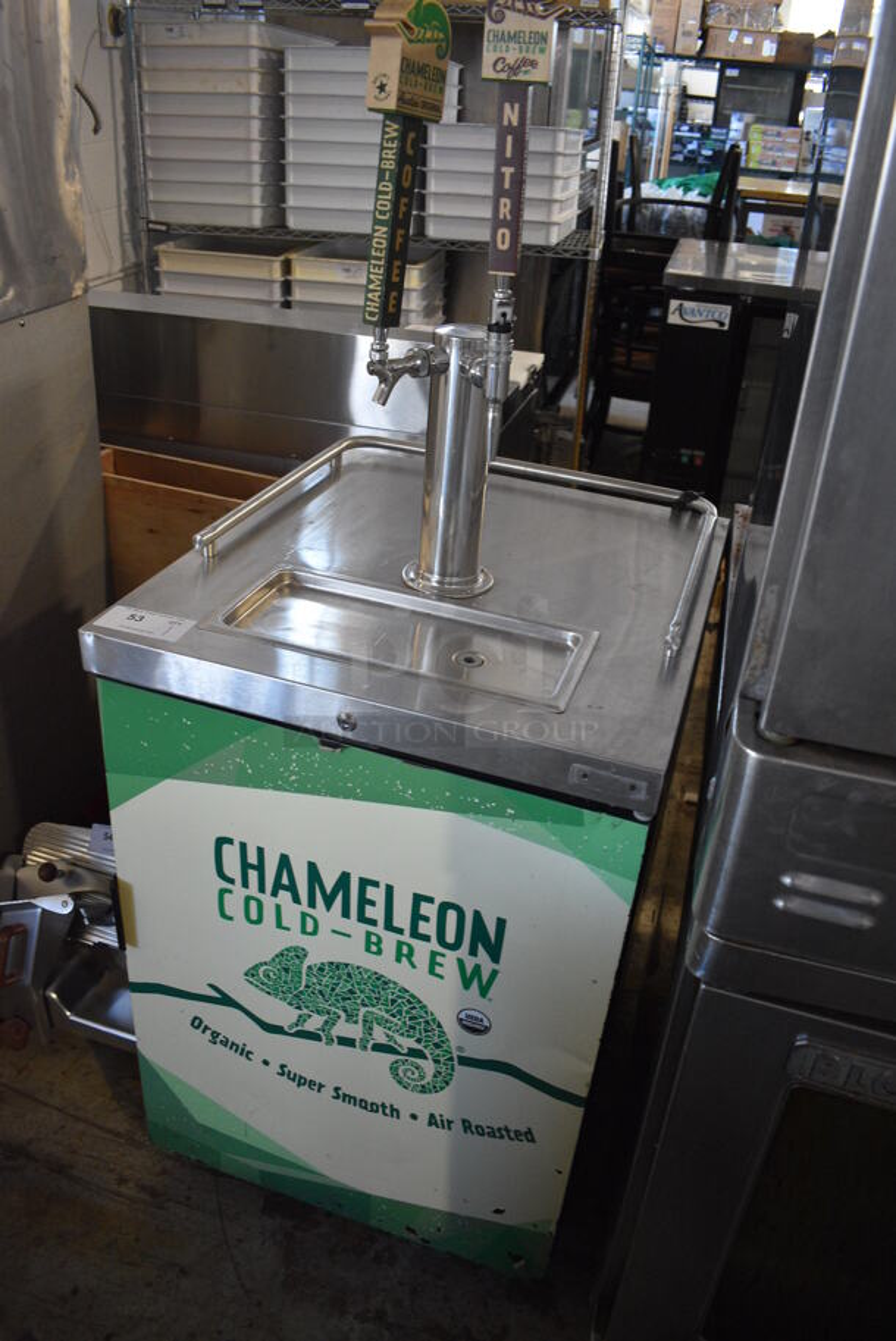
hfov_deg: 48.0
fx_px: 1006
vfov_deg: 67.3
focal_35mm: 27
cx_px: 448
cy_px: 670
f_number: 3.5
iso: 1600
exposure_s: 1/125
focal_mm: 18
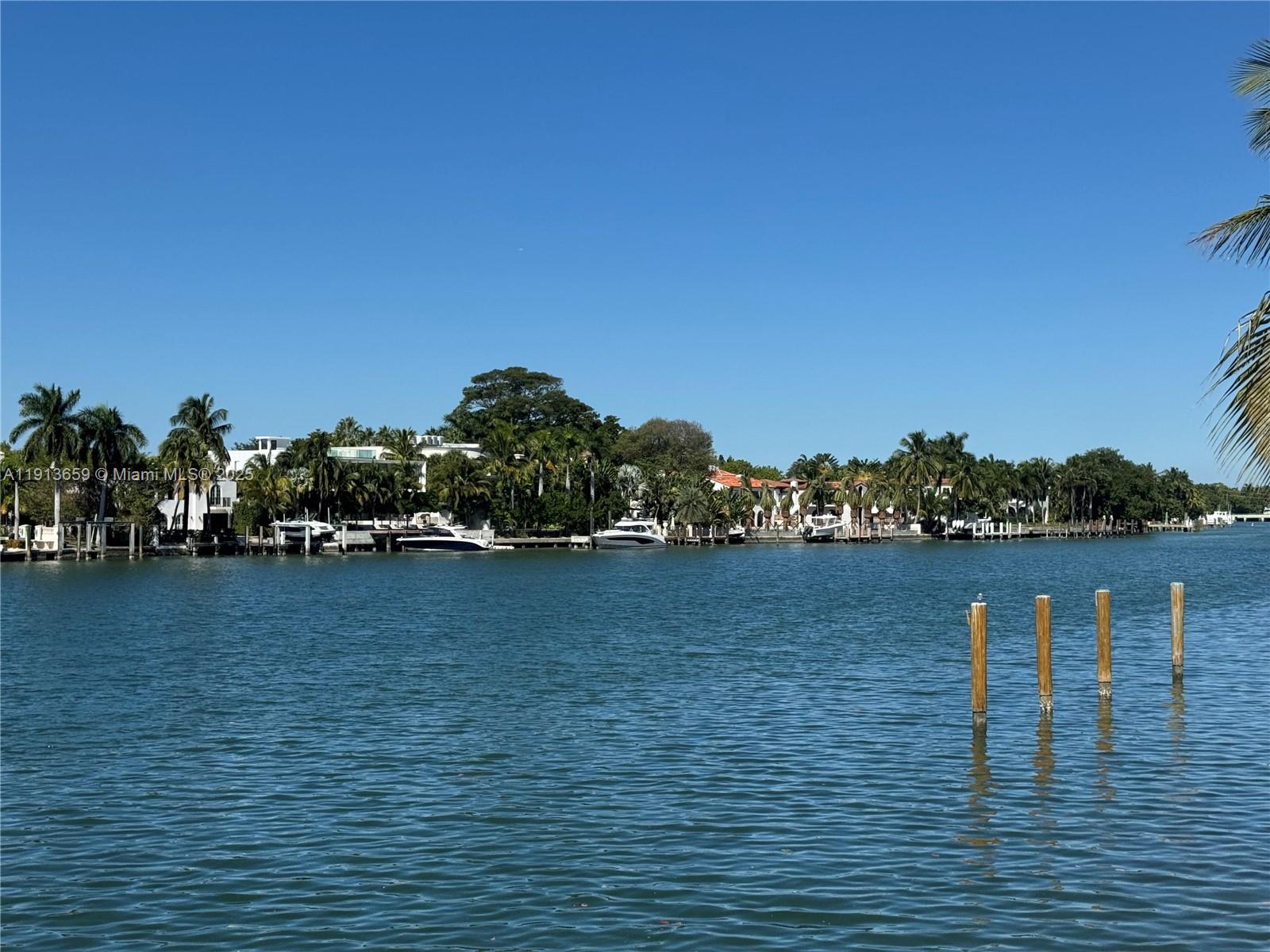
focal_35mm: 48
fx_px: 1761
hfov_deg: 39.7
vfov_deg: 30.3
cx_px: 635
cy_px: 476
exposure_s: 1/7092
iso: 64
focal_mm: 6.76
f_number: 1.78
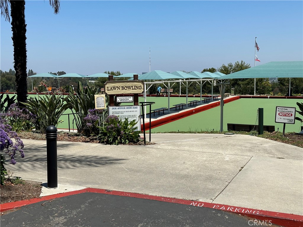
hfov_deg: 39.7
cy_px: 114
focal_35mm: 48
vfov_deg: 30.3
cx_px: 152
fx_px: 420
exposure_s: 1/5882
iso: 64
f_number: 1.78
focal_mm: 6.86
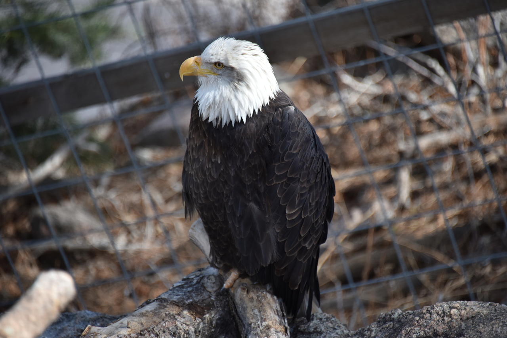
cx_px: 254
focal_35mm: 300
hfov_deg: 6.9
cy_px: 169
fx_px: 4226
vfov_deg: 4.6
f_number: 5.6
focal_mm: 300
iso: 720
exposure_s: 1/640
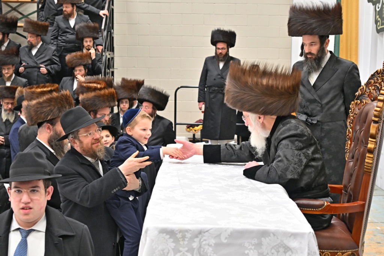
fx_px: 618
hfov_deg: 34.5
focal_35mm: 58
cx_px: 192
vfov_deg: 23.4
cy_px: 128
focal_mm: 39
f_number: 4
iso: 500
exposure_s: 1/200
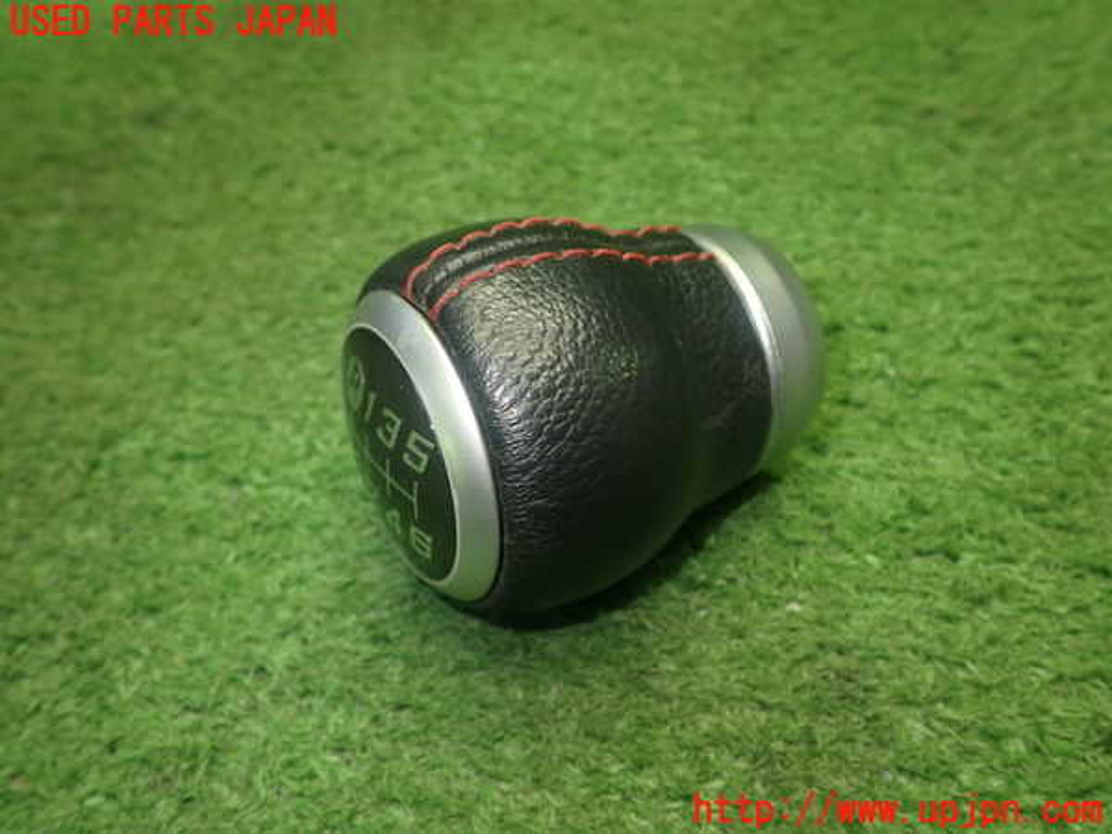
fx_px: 1156
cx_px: 556
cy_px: 417
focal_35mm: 36
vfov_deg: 39.7
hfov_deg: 51.4
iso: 200
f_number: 2.5
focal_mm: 6.37
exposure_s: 1/40
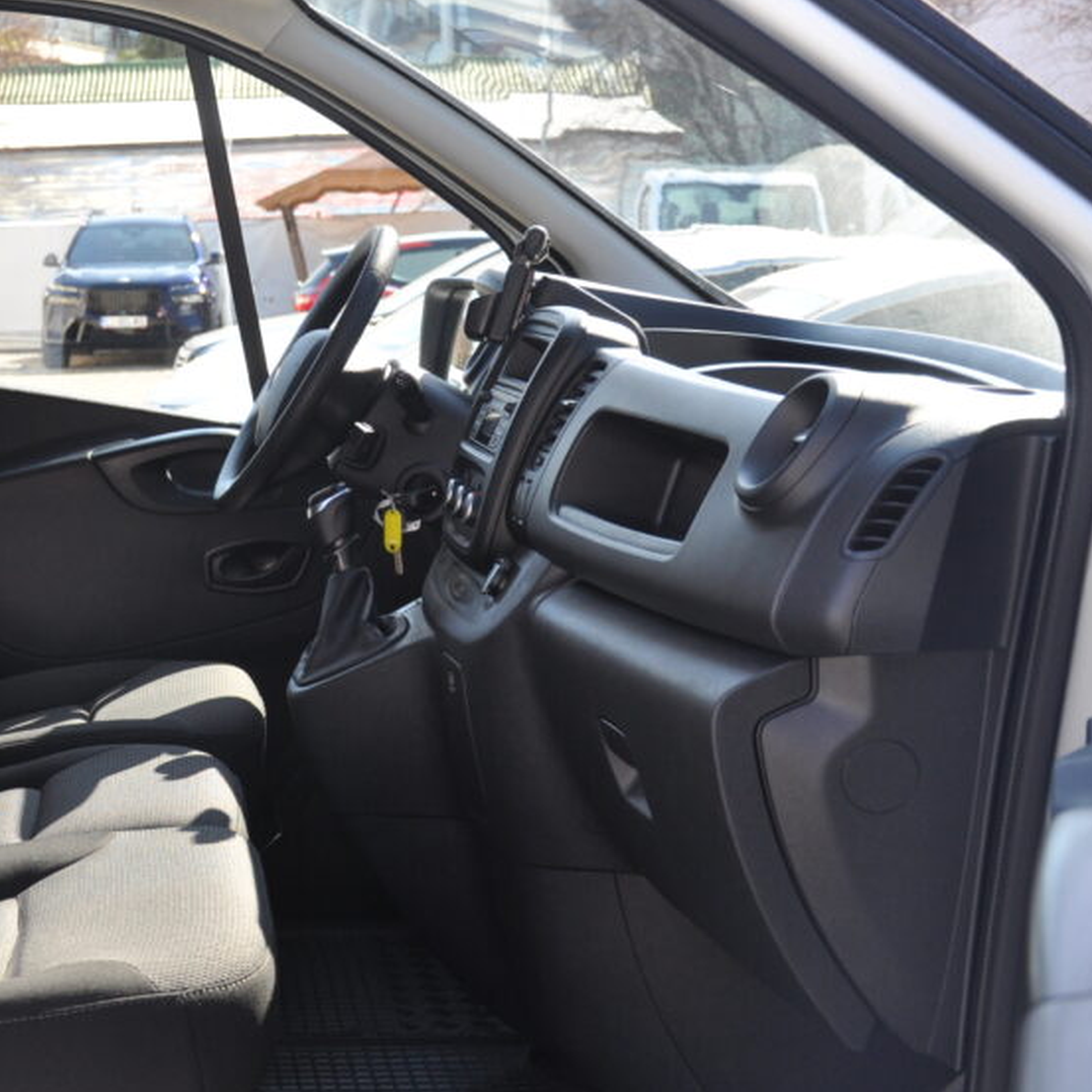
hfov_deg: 25.4
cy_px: 523
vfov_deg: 26.1
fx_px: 2356
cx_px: 124
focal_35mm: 66
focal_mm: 28
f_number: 5.6
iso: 400
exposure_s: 1/125
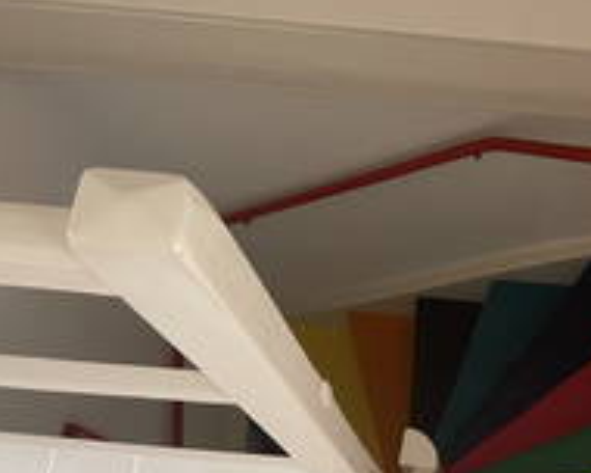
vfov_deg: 31.1
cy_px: 333
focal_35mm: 48
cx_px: 544
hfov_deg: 36.1
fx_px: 840
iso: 320
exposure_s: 1/50
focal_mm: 5.1
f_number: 1.6
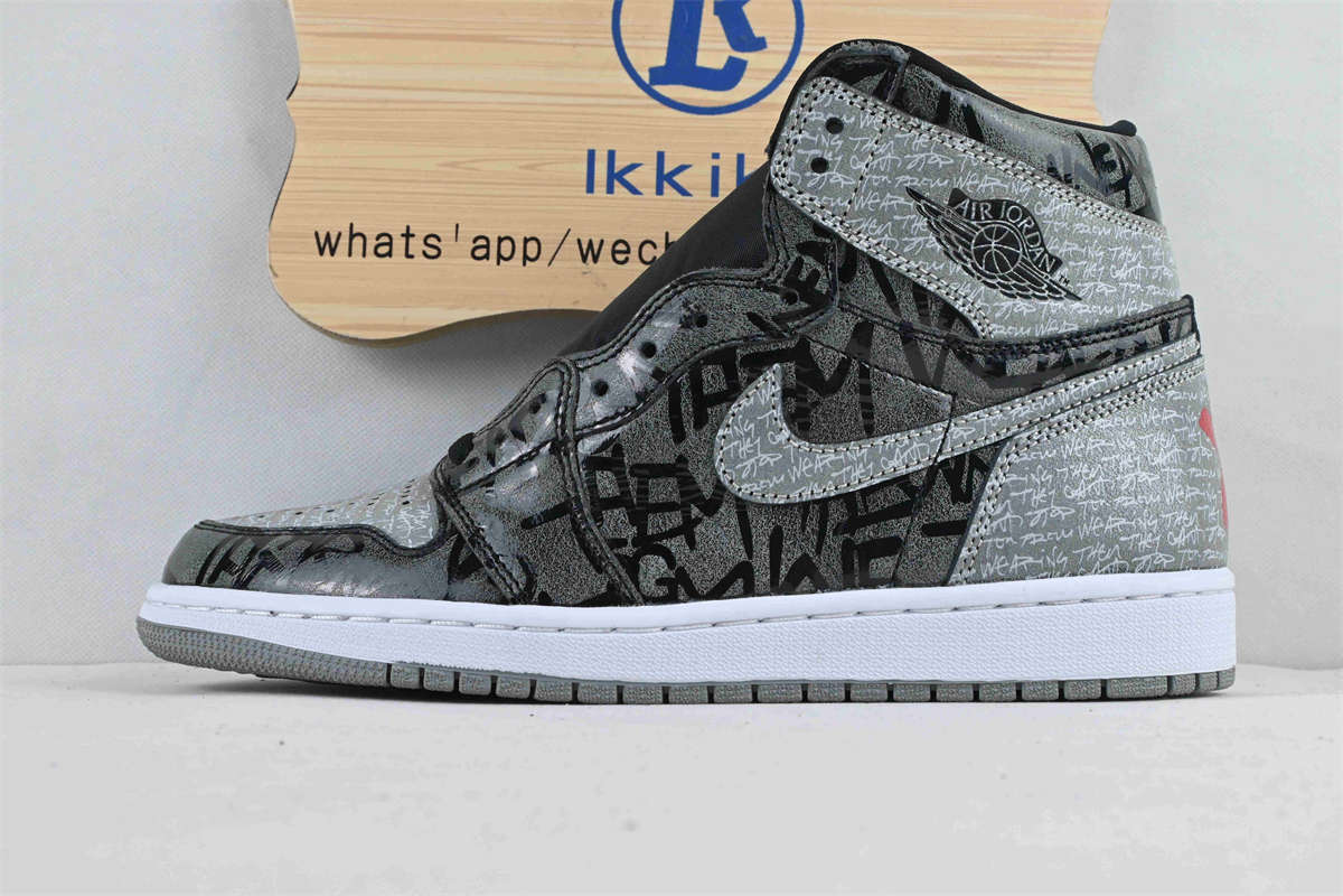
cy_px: 448
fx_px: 1763
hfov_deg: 41.7
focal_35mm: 47
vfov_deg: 28.5
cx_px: 672
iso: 1000
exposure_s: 1/125
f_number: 10
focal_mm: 31.5
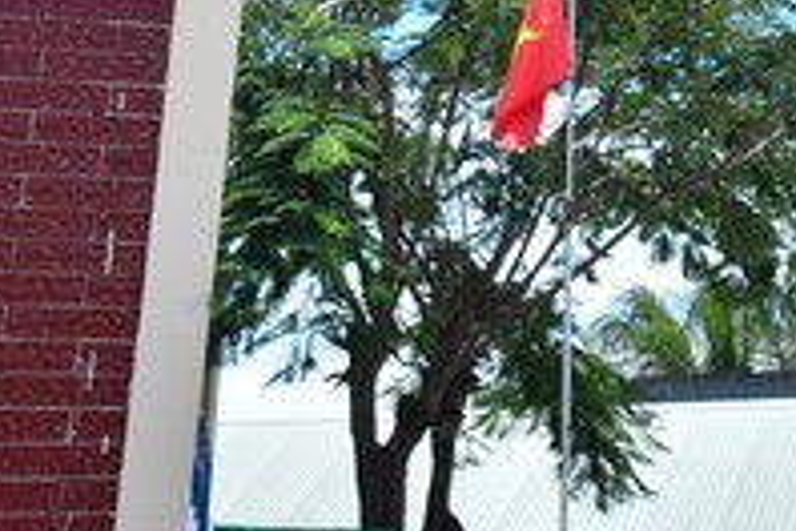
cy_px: -336
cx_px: 824
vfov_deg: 12.5
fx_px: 2255
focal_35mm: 102
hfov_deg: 19.4
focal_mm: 31
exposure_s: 1/320
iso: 125
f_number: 8
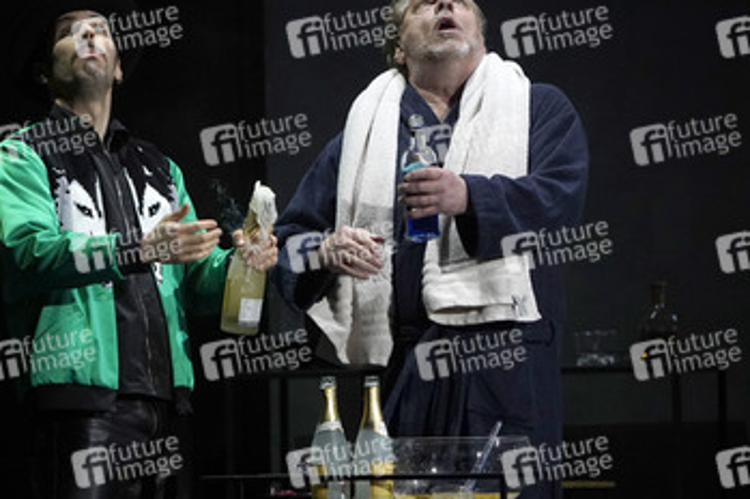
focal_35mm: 472
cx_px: 285
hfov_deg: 4.4
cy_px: 194
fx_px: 9824
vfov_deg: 2.9
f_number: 6.3
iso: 3200
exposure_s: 1/160
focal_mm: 365
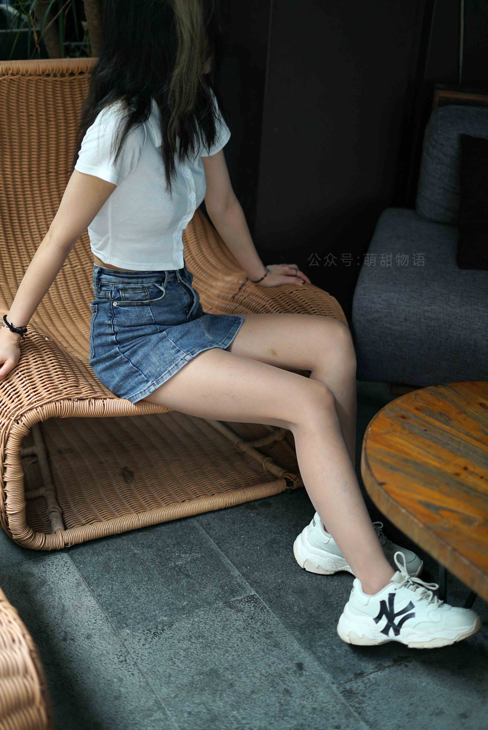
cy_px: 365
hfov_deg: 27.0
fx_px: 1015
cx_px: 244
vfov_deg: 39.6
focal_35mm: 50
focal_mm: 50
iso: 200
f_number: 1.8
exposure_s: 1/500
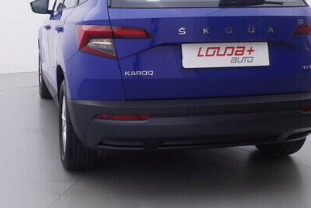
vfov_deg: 23.5
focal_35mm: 57
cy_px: 58
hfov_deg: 34.6
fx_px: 495
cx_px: 107
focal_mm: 15
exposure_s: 1/80
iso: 200
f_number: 5
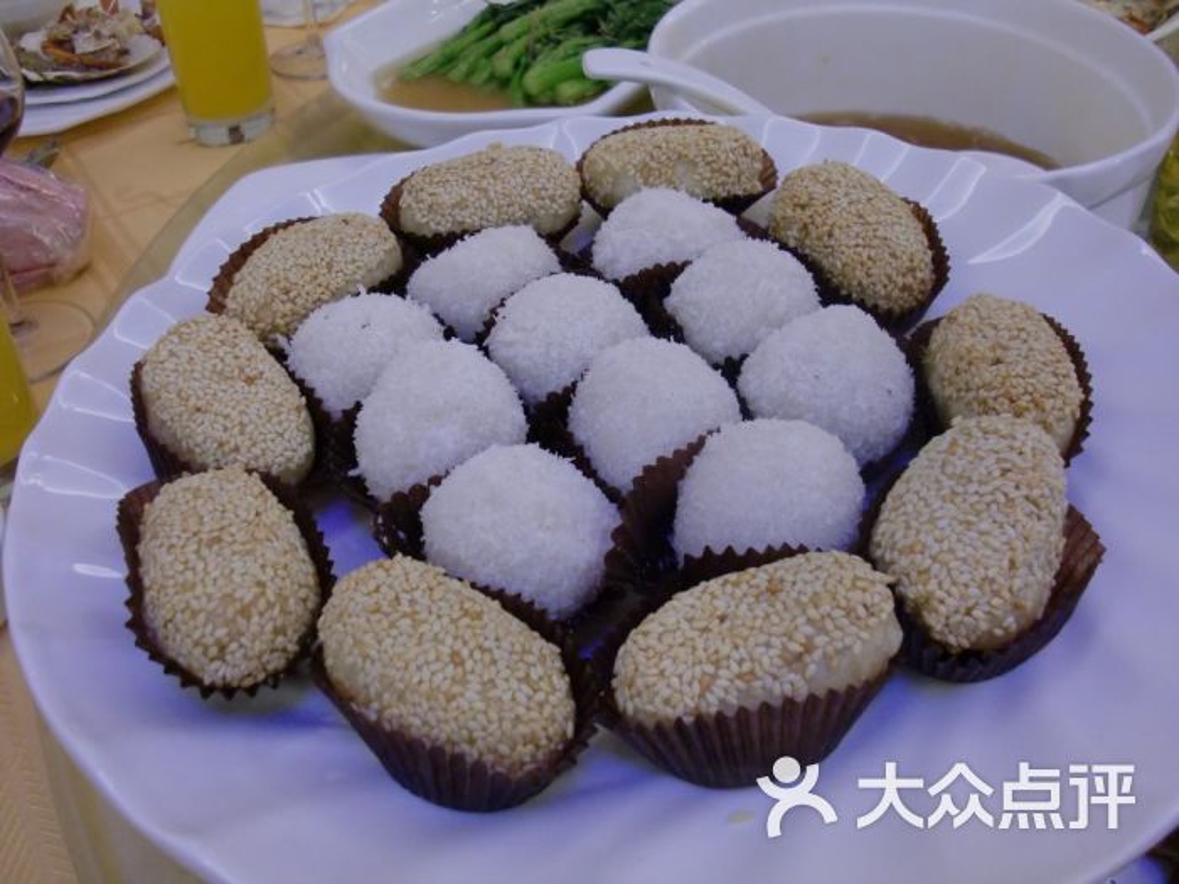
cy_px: 442
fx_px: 1226
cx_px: 590
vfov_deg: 39.7
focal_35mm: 36
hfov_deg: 51.4
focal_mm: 6.3
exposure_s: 1/60
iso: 320
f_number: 2.8
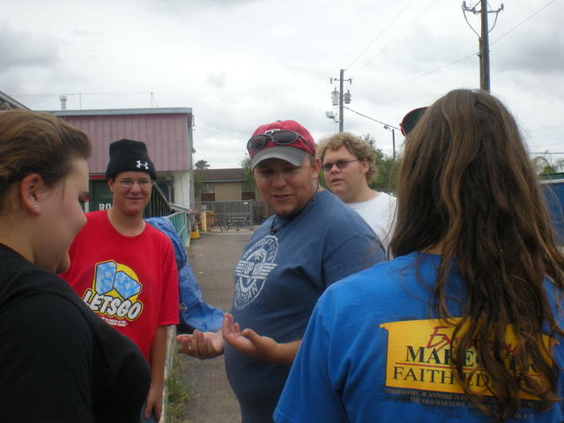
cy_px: 212
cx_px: 282
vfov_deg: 37.7
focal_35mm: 38
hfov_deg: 49.0
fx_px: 619
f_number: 4.6
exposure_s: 1/372
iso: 64
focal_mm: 6.3
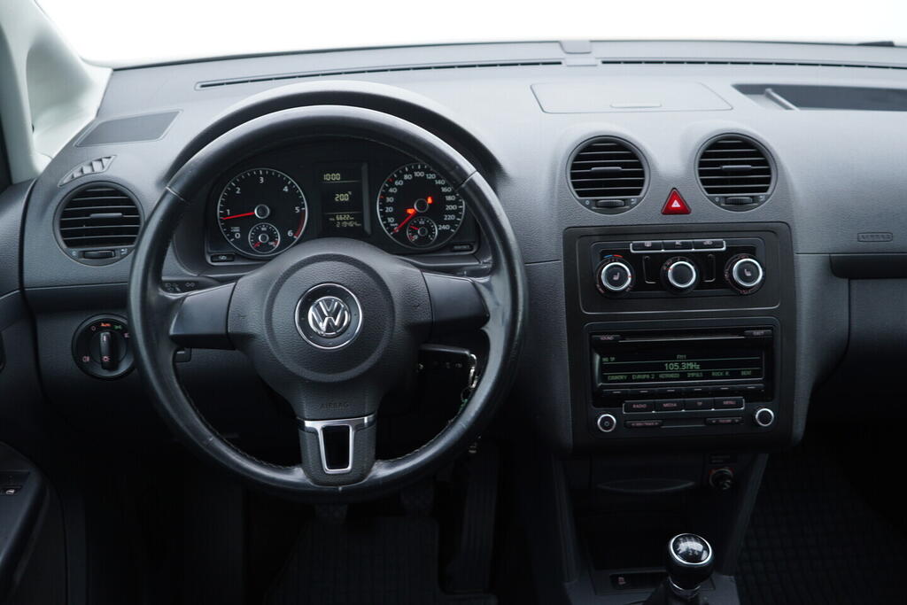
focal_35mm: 36
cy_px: 302
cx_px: 454
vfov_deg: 36.9
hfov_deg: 53.1
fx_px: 907
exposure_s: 1/40
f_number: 2.8
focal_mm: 24
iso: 200
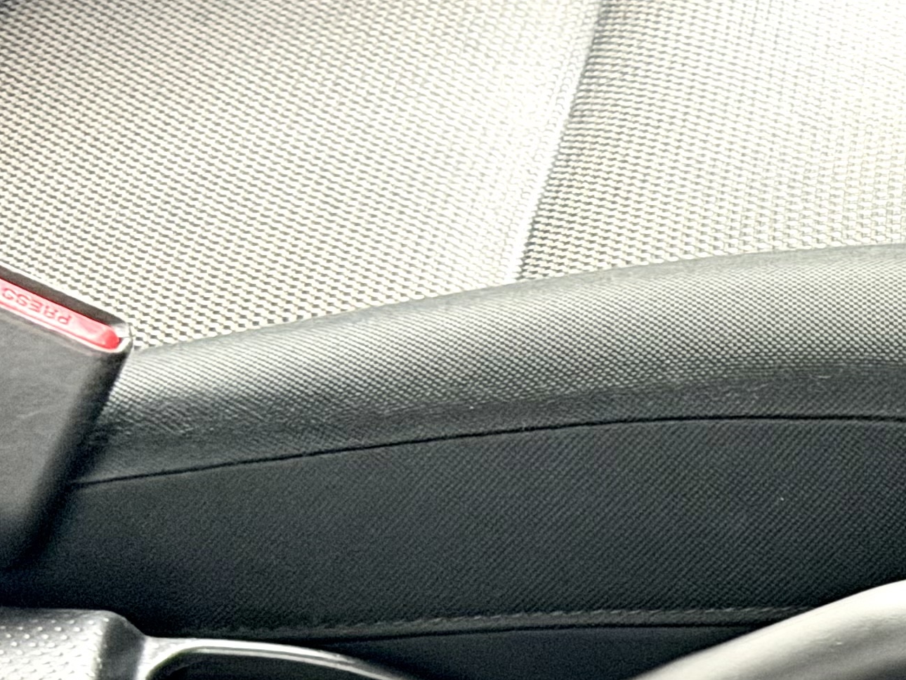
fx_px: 3927
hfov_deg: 12.6
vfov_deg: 9.8
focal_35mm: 150
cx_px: 1291
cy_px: 767
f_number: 1.78
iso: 400
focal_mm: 6.76
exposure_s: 1/25
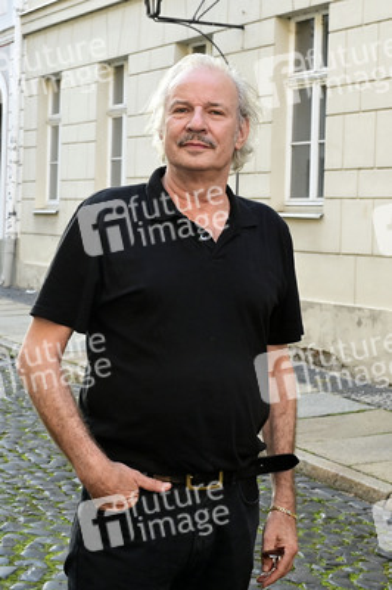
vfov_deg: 47.4
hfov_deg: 32.6
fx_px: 671
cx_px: 196
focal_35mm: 41
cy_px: 295
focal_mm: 41
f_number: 9
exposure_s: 1/200
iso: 2500
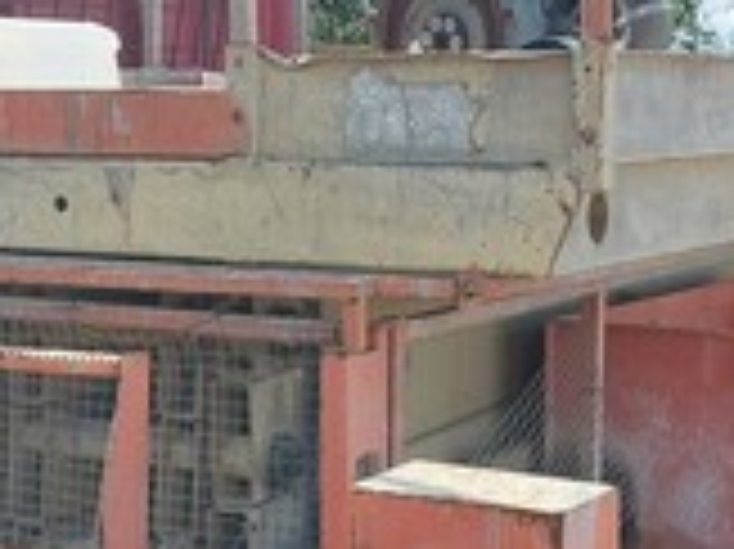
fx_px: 1949
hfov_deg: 21.3
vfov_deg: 16.0
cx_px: 338
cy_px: 320
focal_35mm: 92
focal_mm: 5.23
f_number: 1.8
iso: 25
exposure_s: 1/565
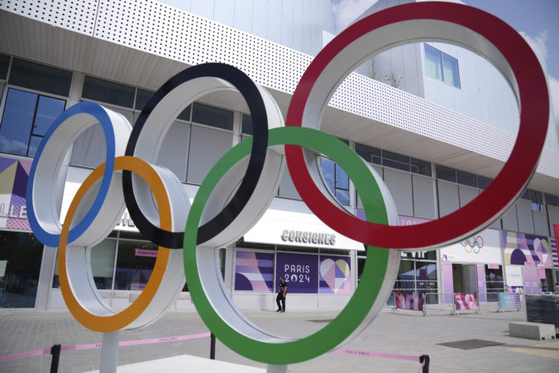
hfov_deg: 73.7
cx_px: 280
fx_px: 373
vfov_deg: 53.2
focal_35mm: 24
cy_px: 186
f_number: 2.8
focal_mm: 24
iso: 250
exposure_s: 1/8000
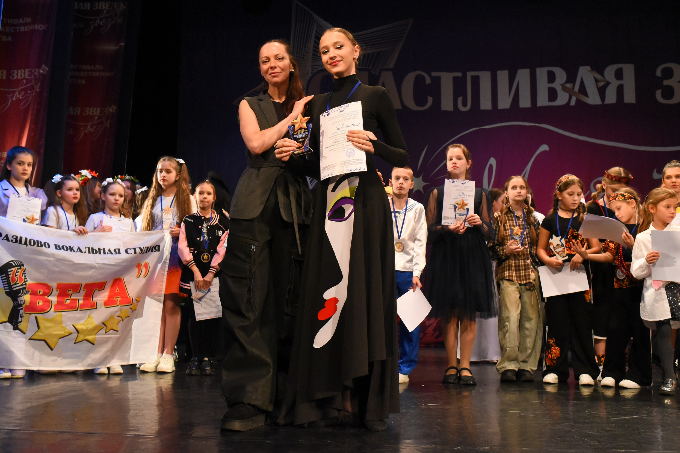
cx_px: 334
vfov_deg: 36.9
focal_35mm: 36
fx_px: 680
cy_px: 224
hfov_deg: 53.1
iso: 5000
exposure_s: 1/250
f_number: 6.3
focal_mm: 35
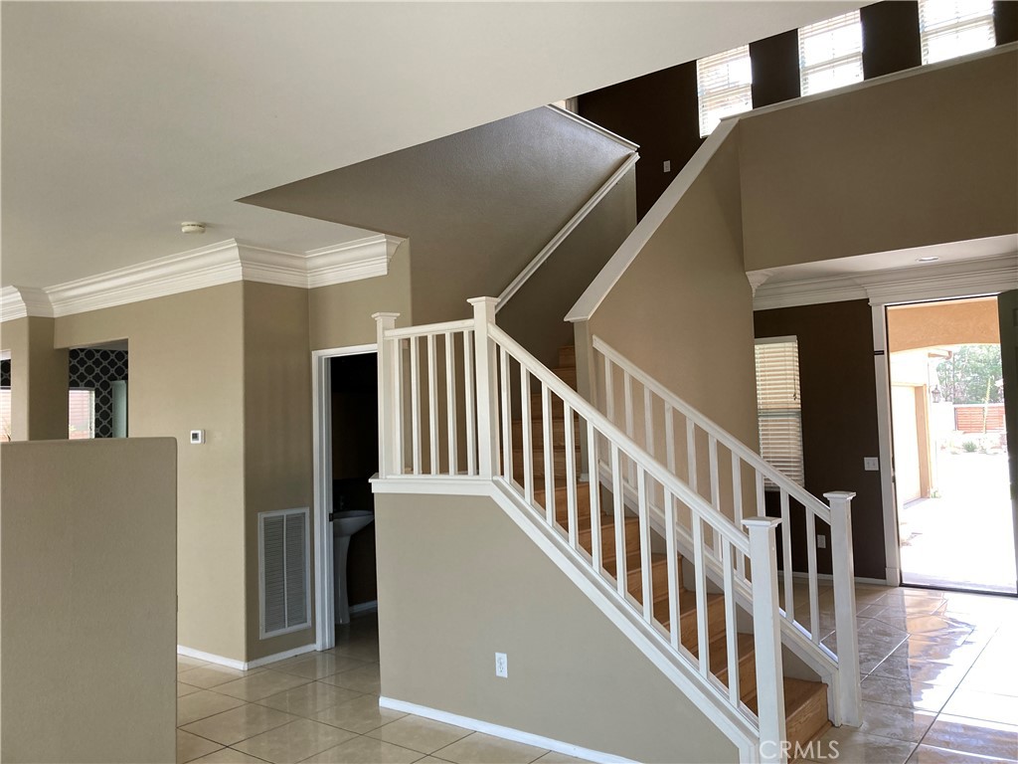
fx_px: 823
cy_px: 382
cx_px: 509
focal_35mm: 28
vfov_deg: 49.7
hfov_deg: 63.4
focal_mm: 3.99
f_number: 1.8
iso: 80
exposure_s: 1/102
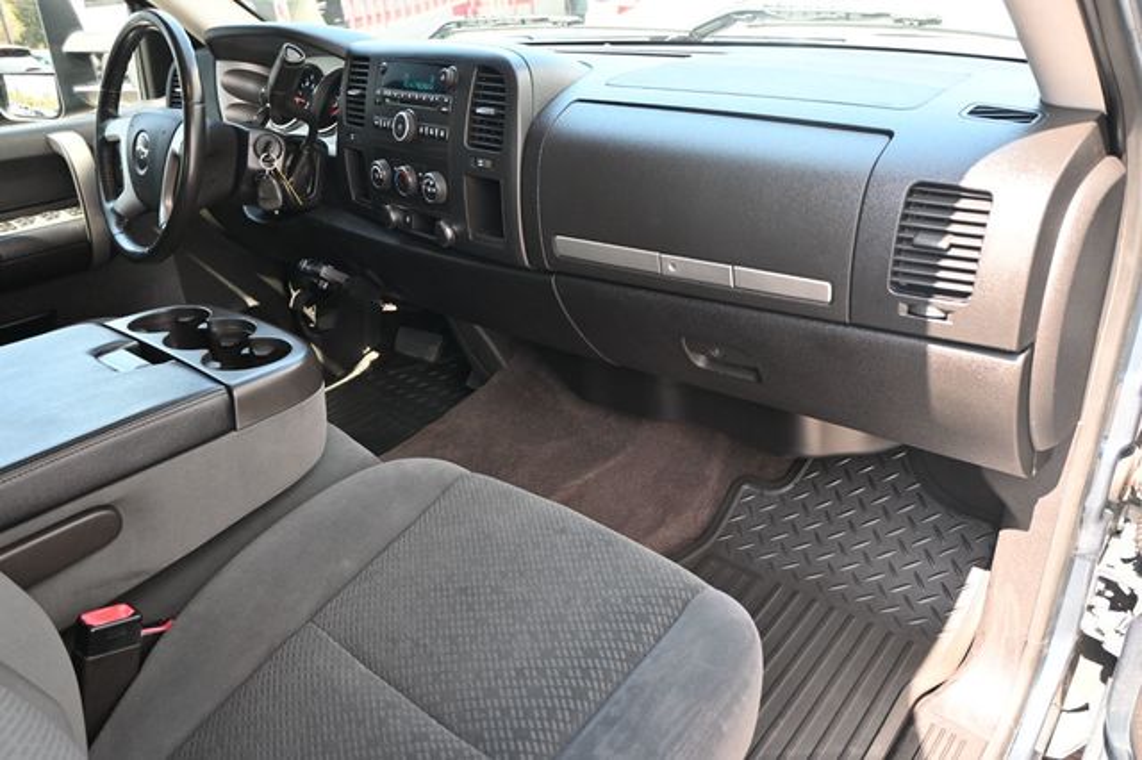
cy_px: 380
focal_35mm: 27
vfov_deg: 47.9
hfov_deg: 67.4
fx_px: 856
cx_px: 571
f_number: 3.5
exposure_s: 1/125
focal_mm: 18
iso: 640
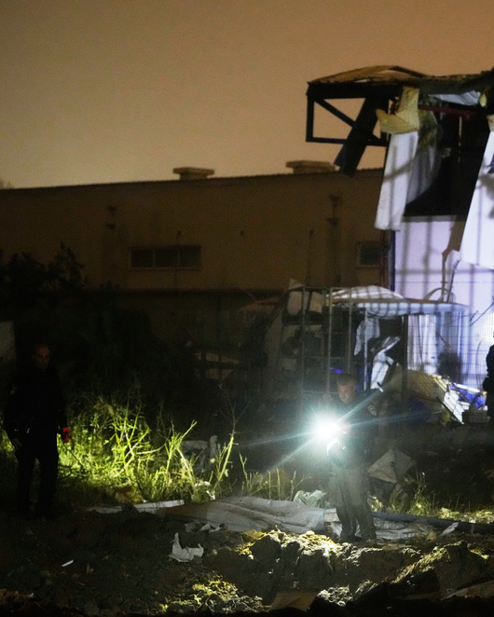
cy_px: 308
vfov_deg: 12.0
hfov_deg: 9.6
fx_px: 2941
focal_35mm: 161
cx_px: 424
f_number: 2.8
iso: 6400
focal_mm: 111
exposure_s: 1/80
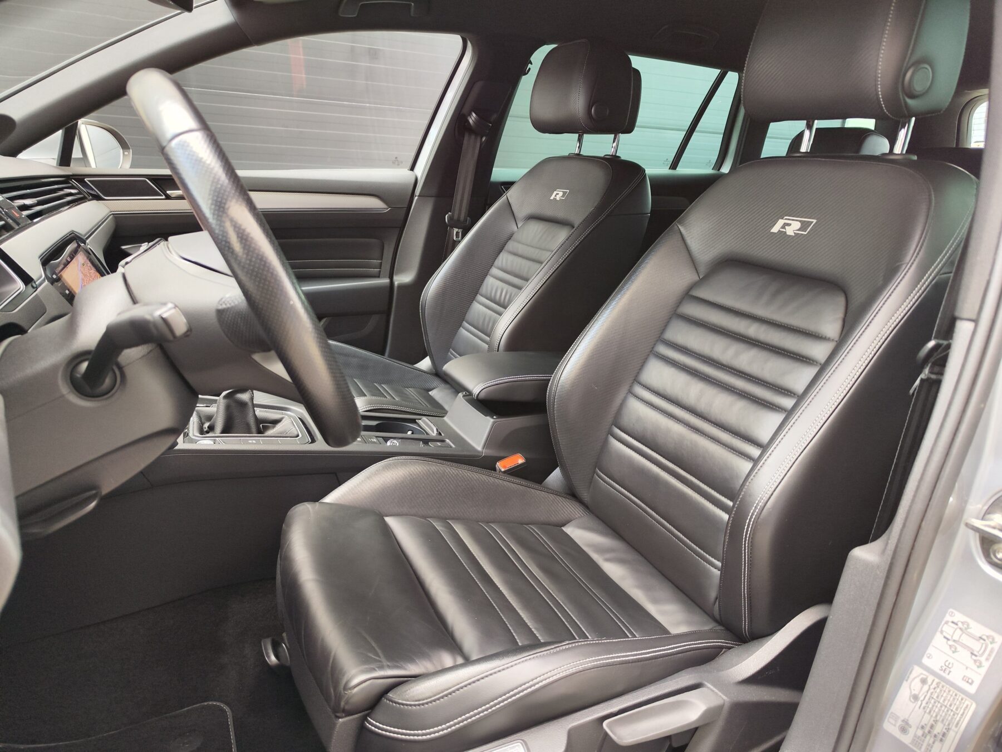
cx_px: 501
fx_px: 666
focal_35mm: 23
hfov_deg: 73.9
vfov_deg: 58.9
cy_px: 376
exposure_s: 1/50
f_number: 1.69
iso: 382
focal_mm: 7.01
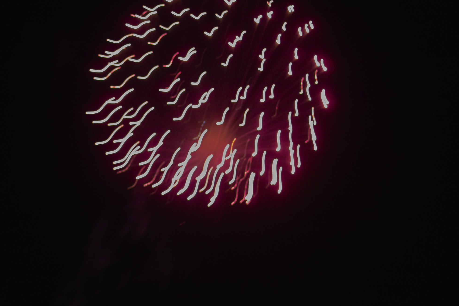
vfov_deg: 6.7
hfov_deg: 10.0
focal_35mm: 206
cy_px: 172
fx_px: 2626
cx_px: 244
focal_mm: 105
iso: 100
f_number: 2.8
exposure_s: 1/10
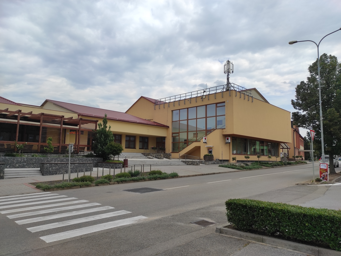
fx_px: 246
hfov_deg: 69.4
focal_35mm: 25
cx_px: 170
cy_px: 128
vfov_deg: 54.9
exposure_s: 1/1655
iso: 100
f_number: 1.89
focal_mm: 5.43
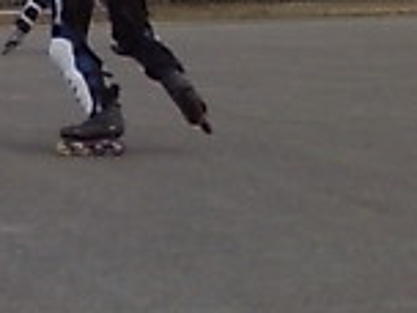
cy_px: 121
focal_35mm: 122
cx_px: -225
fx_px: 1470
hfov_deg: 14.9
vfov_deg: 12.1
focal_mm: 3.73
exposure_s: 1/400
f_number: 3.5
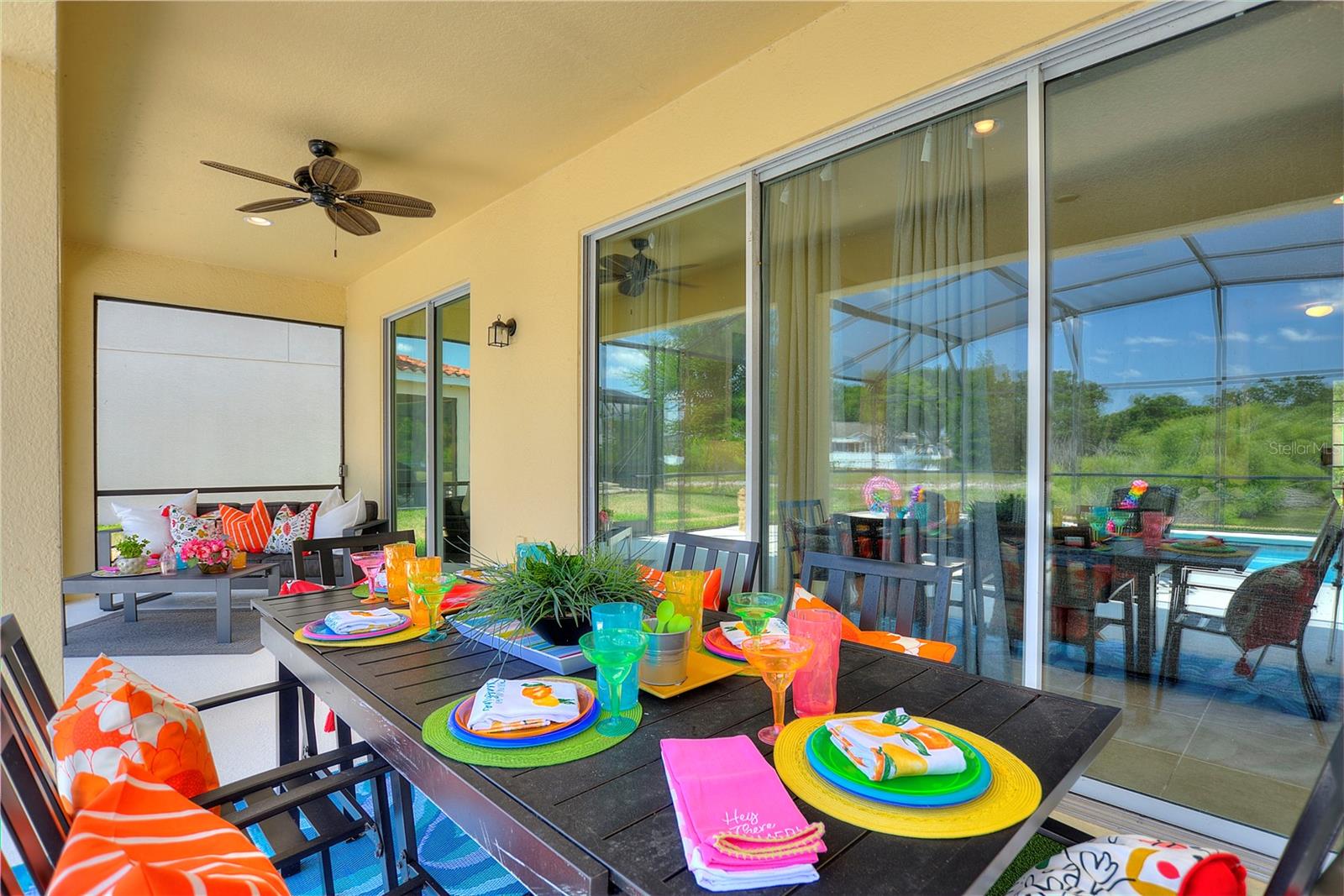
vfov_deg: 77.3
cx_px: 672
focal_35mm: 15
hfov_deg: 100.4
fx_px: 560
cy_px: 448
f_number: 4.5
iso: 100
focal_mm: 10
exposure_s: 1/80
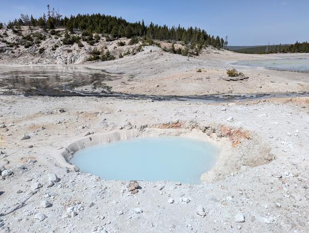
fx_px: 215
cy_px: 116
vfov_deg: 57.0
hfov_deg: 71.5
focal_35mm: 24
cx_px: 154
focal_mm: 6.81
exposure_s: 1/5952
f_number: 1.85
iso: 73
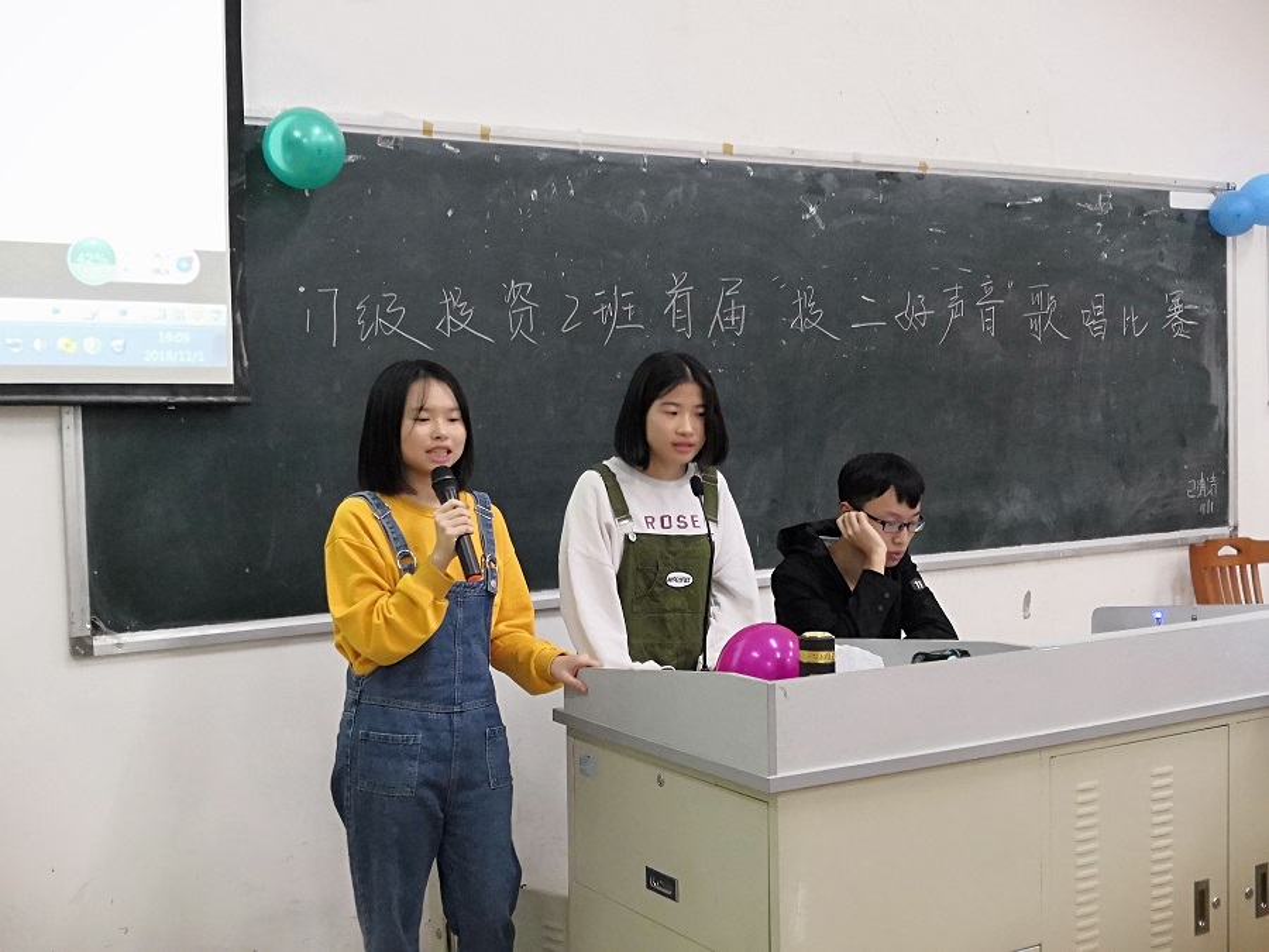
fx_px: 1576
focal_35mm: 43
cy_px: 476
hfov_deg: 43.9
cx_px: 634
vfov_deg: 33.6
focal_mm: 3.95
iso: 320
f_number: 1.8
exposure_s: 1/33.3
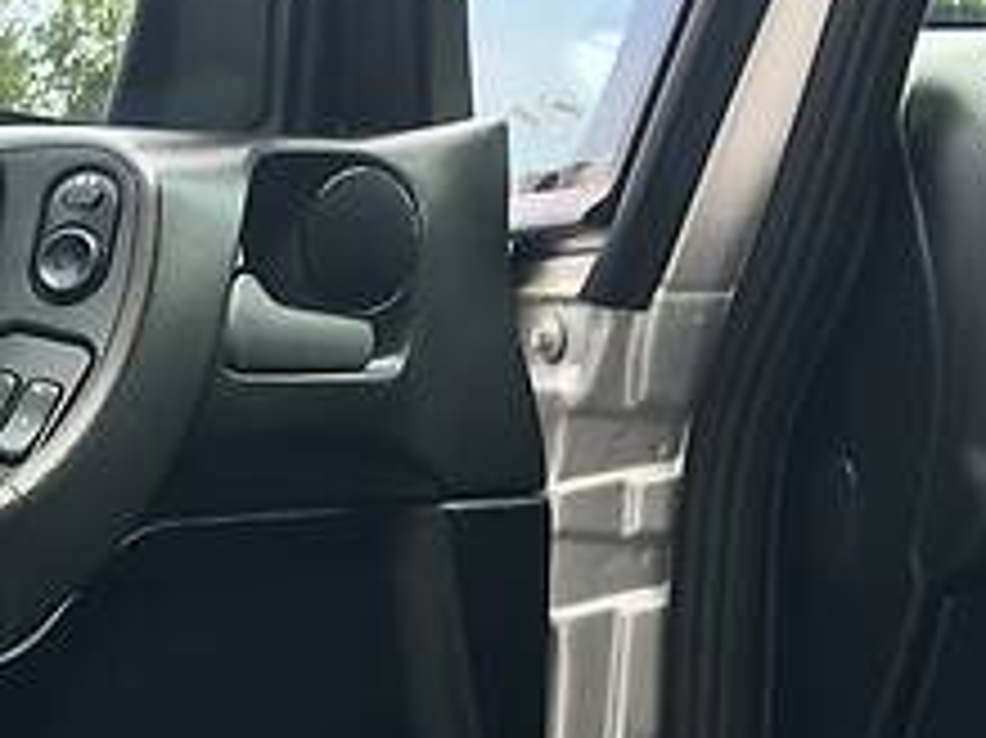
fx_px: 3018
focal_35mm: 106
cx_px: -216
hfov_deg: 17.6
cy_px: 1066
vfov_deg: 13.3
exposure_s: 1/100
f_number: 2.2
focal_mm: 4.2
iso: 32
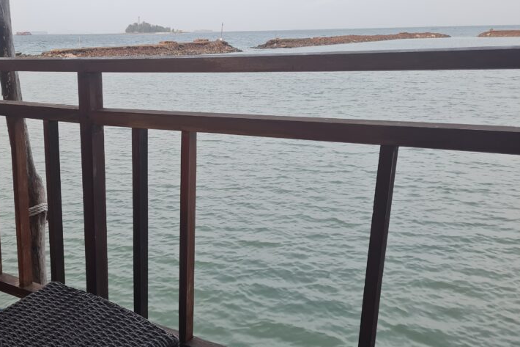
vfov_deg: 34.2
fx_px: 563
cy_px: 188
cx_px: 155
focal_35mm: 39
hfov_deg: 48.3
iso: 125
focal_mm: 5.4
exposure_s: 1/100
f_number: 1.8
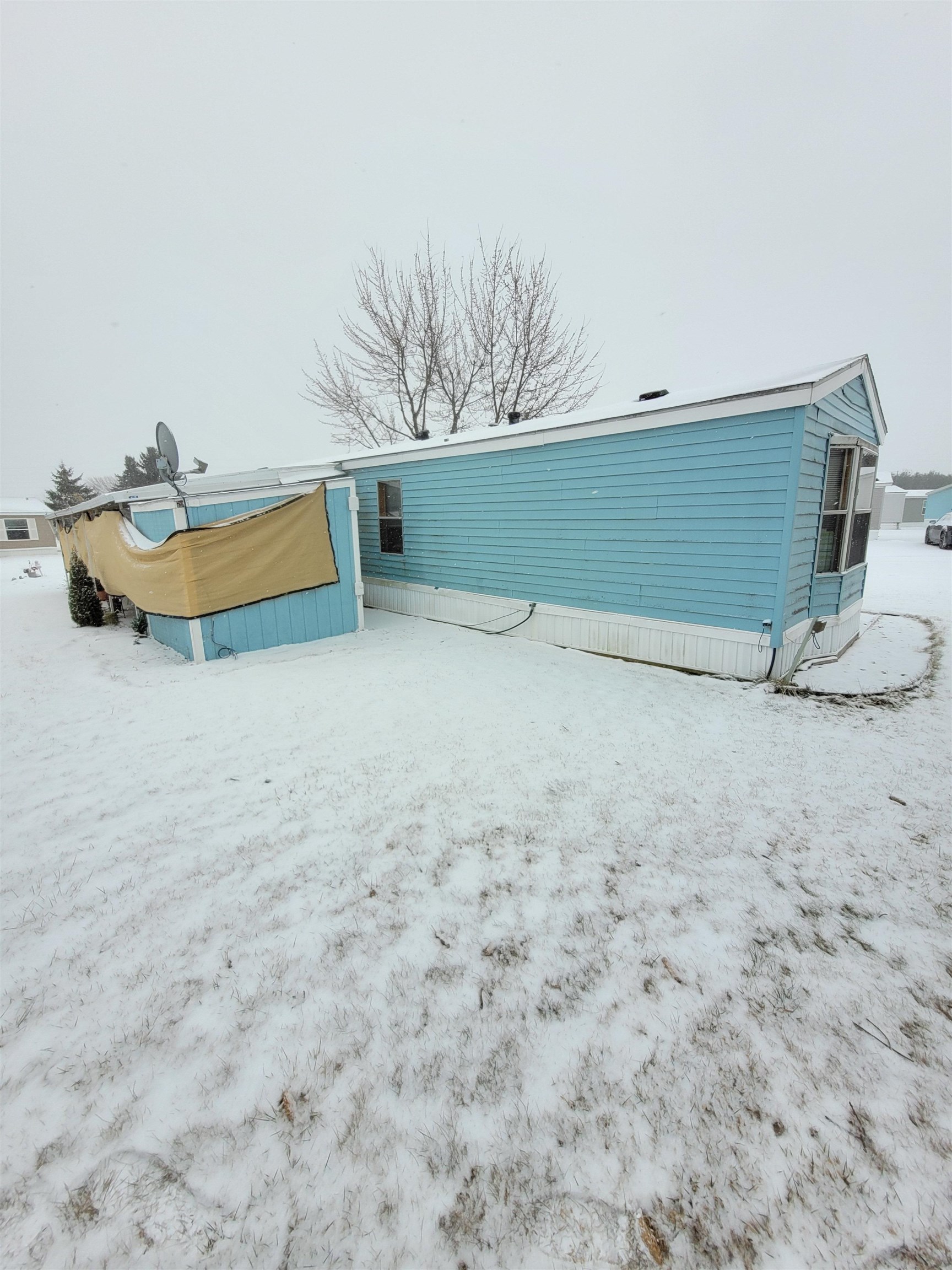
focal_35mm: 13
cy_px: 635
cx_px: 476
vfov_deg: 106.2
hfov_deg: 89.9
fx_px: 477
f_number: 2.2
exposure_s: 1/662
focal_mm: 1.74
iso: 40
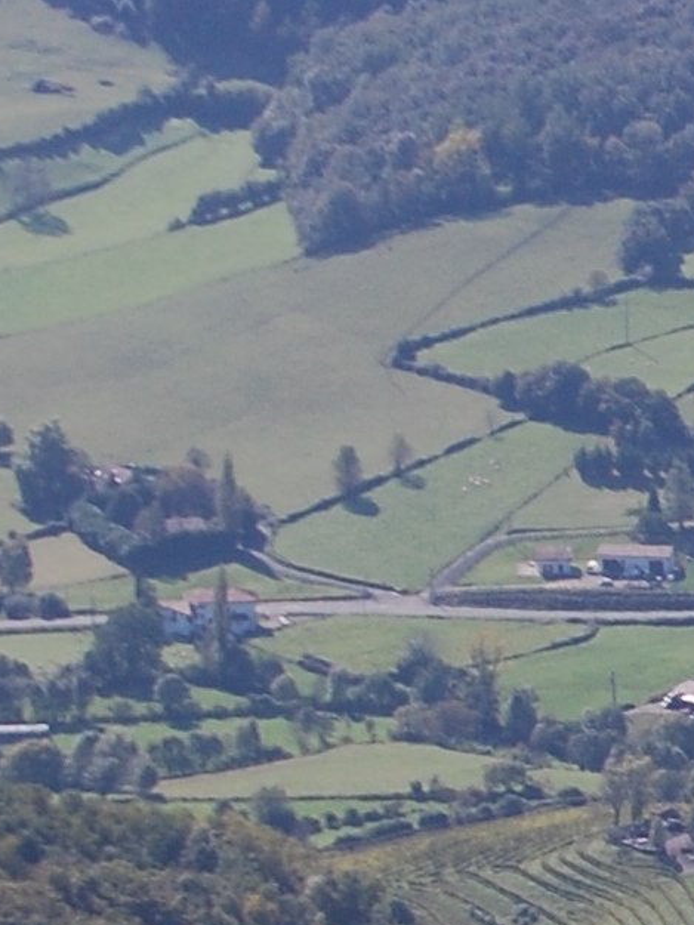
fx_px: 10189
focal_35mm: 381
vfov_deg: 5.2
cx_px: 1870
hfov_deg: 3.8
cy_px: 815
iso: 200
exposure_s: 1/250
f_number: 10
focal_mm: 55
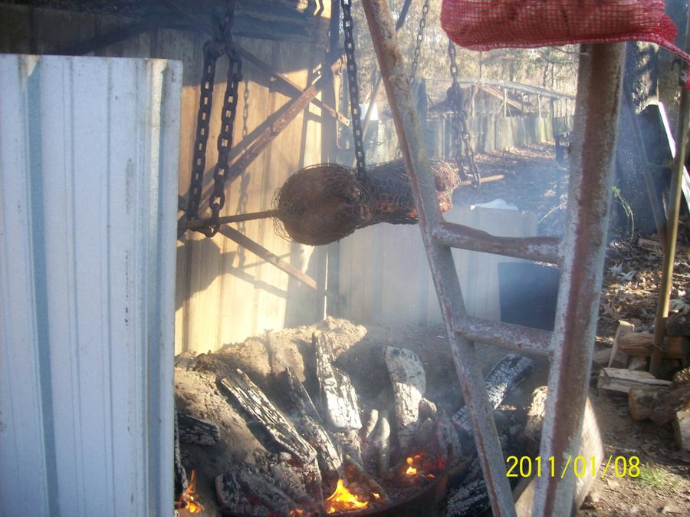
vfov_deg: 39.6
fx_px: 717
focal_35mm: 36
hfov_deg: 51.4
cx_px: 345
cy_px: 258
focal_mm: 6
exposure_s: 1/94.3
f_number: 2.7
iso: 80
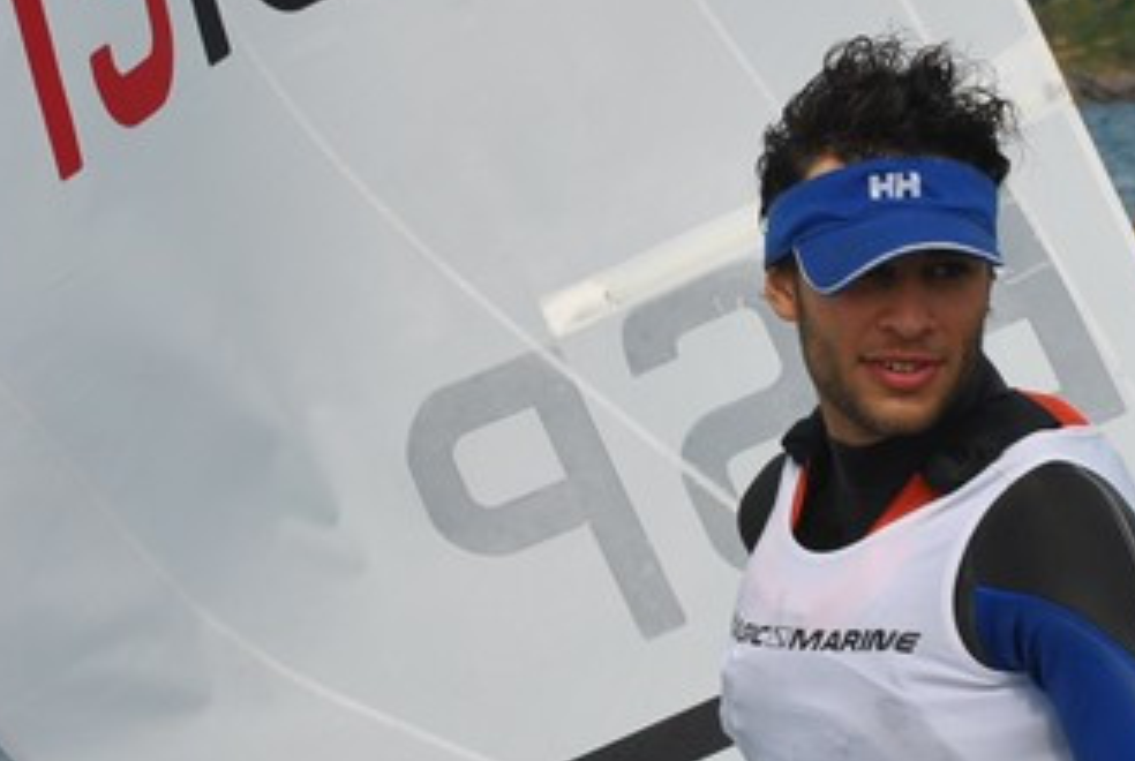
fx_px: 6355
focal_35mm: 201
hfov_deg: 10.2
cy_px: 498
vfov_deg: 6.9
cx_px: 571
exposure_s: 1/250
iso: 100
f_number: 8
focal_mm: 55
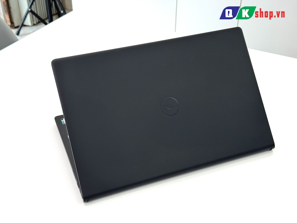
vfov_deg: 30.3
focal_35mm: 48
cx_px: 148
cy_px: 112
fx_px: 412
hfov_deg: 39.7
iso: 80
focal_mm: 6.76
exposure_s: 1/121
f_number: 1.78
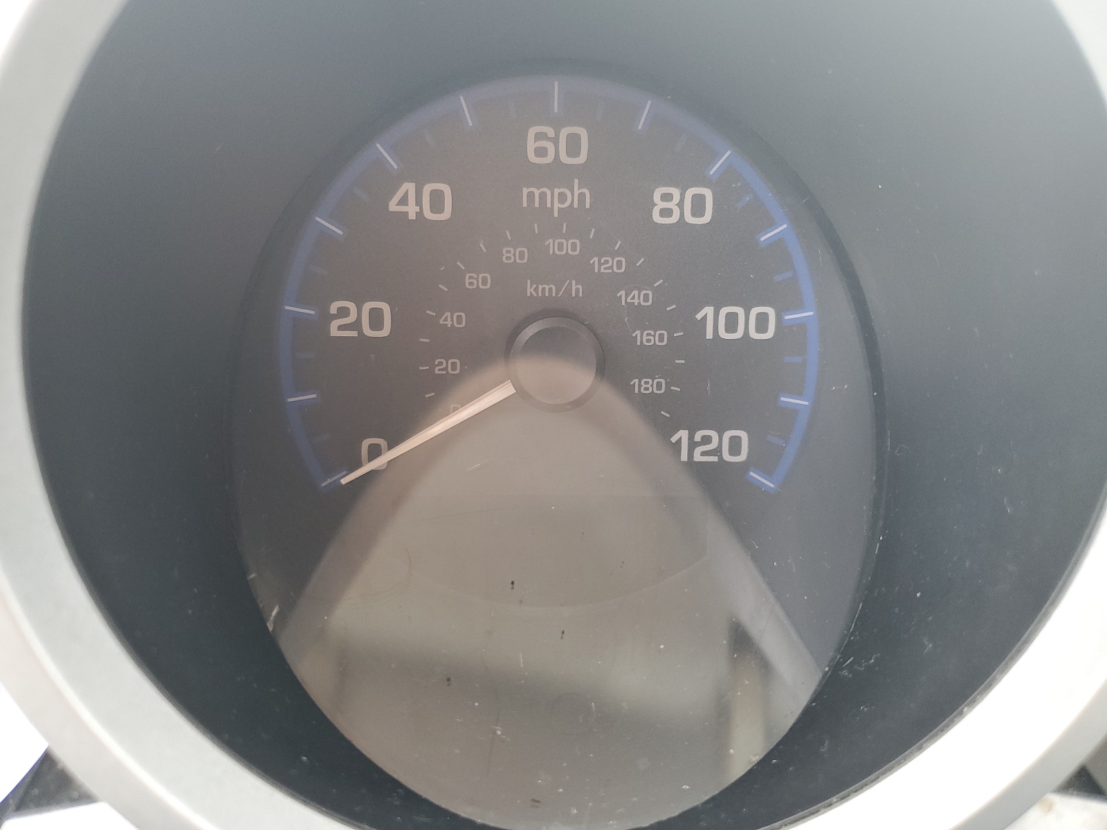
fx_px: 831
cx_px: 554
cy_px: 415
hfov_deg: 67.3
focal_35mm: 26
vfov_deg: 53.1
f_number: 1.5
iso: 93
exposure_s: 1/60.2
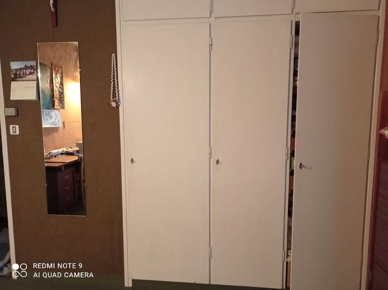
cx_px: 194
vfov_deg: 49.7
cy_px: 145
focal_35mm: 28
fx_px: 313
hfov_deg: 63.5
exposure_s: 1/16.7
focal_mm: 4.7
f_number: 1.79
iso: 856
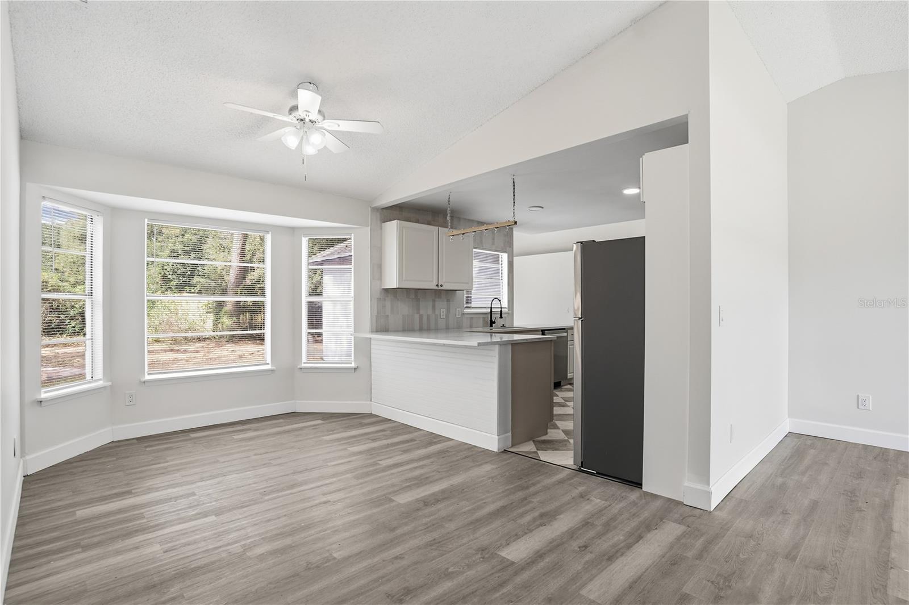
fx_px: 429
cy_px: 302
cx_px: 454
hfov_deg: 93.3
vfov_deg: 70.4
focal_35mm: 17
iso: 200
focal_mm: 17
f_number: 6.3
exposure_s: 1/250
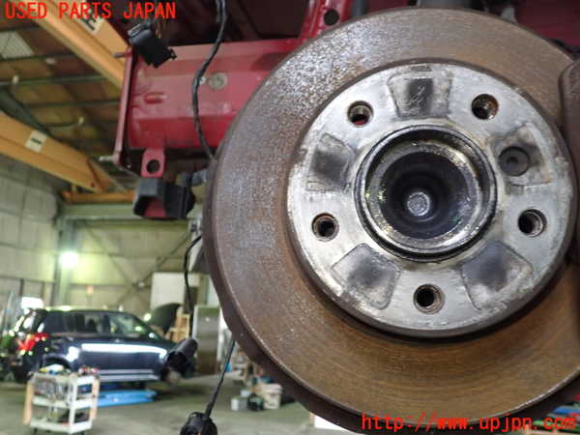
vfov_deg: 46.8
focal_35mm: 30
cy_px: 218
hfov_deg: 60.0
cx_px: 290
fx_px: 503
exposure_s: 1/30
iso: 500
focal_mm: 5.4
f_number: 2.3
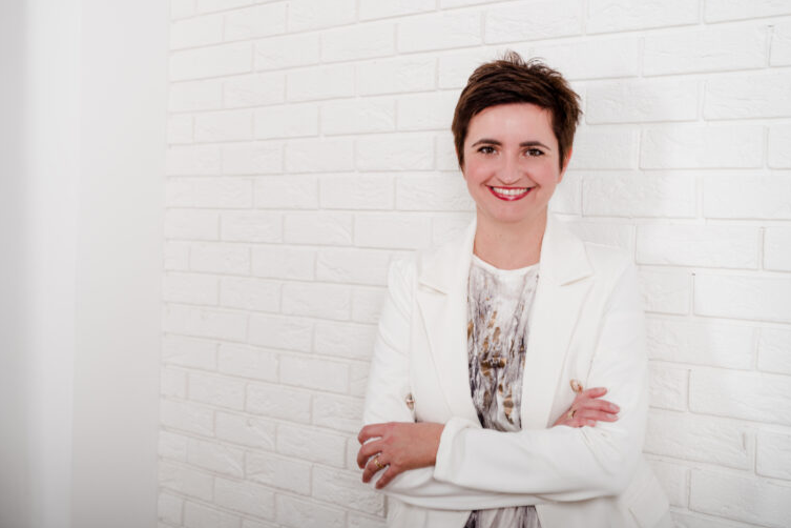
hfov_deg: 38.9
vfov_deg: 26.5
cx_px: 393
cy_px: 260
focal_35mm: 51
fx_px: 1120
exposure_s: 1/200
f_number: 4.5
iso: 100
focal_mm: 50
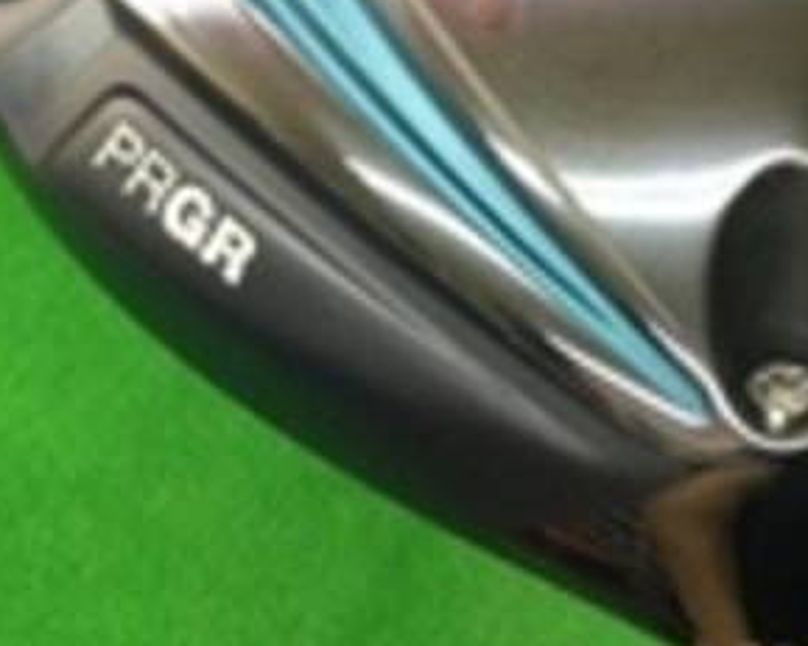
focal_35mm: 67
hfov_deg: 28.3
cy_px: 187
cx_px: 478
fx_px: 1602
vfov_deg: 22.6
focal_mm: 3.3
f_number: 2.4
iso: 160
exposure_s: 1/30
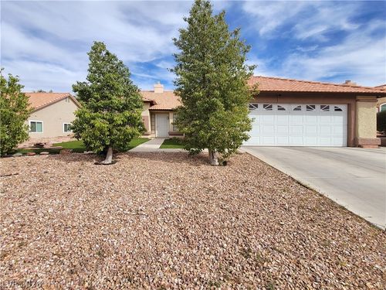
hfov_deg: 106.2
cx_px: 193
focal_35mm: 13
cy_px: 145
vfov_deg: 89.9
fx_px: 145
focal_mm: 2.2
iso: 50
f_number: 2.2
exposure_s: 1/2140
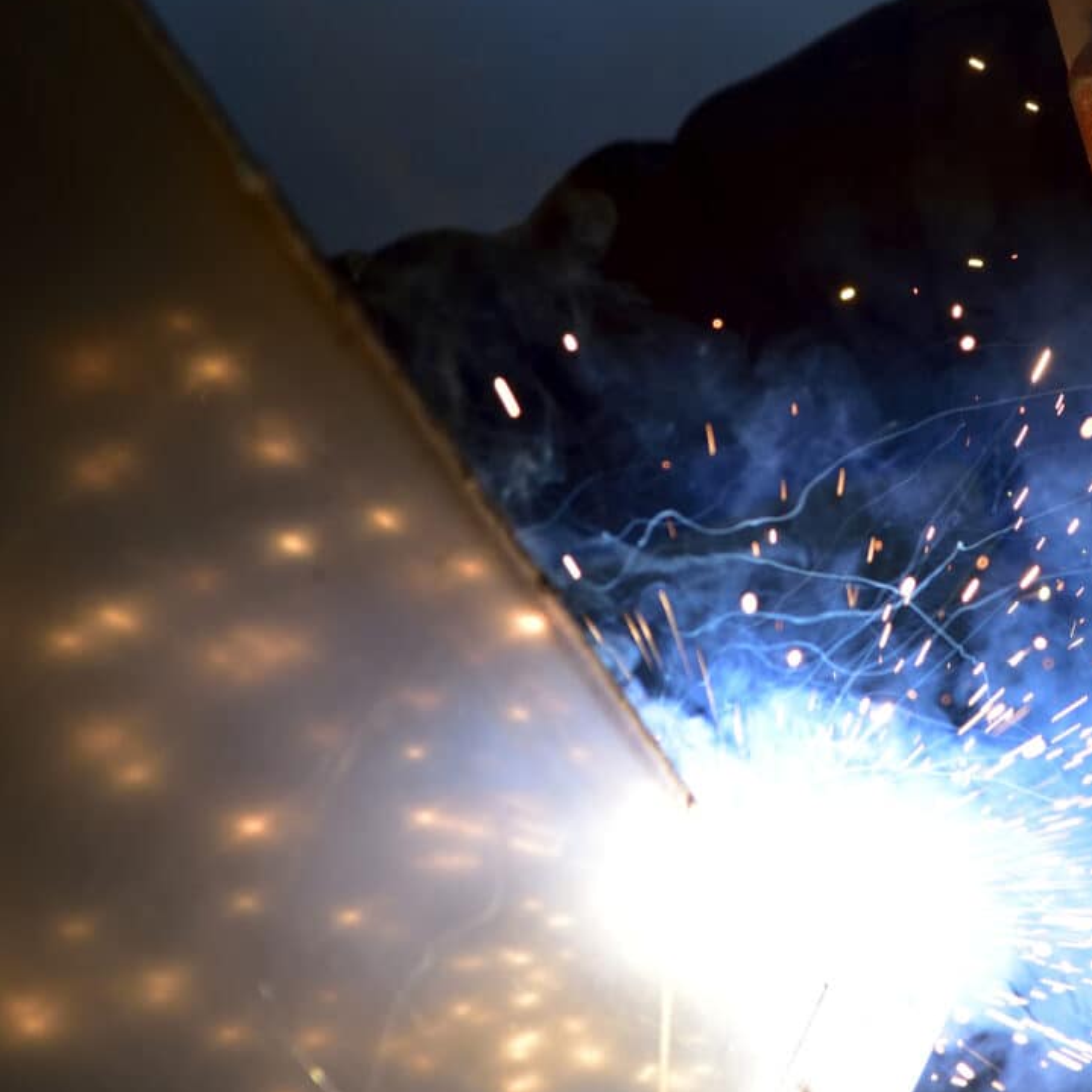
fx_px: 7780
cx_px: 920
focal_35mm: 218
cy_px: 396
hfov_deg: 8.0
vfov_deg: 8.0
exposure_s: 1/500
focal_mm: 120
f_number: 4
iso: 800
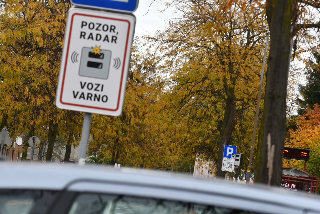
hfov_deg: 13.1
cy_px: 107
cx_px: 160
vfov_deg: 8.7
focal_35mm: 157
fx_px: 1396
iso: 320
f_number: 5.6
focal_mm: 105
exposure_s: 1/500
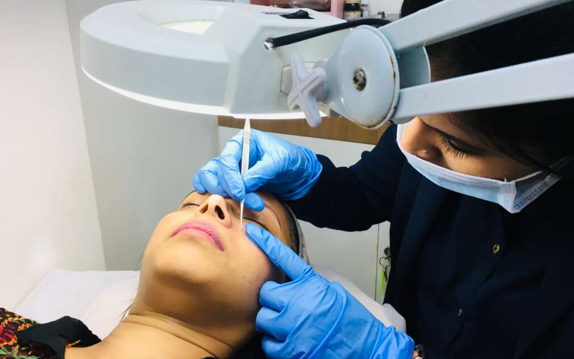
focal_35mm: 31
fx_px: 485
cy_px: 148
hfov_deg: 61.2
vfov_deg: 40.5
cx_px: 286
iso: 32
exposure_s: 1/33
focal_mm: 4.15
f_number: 2.2
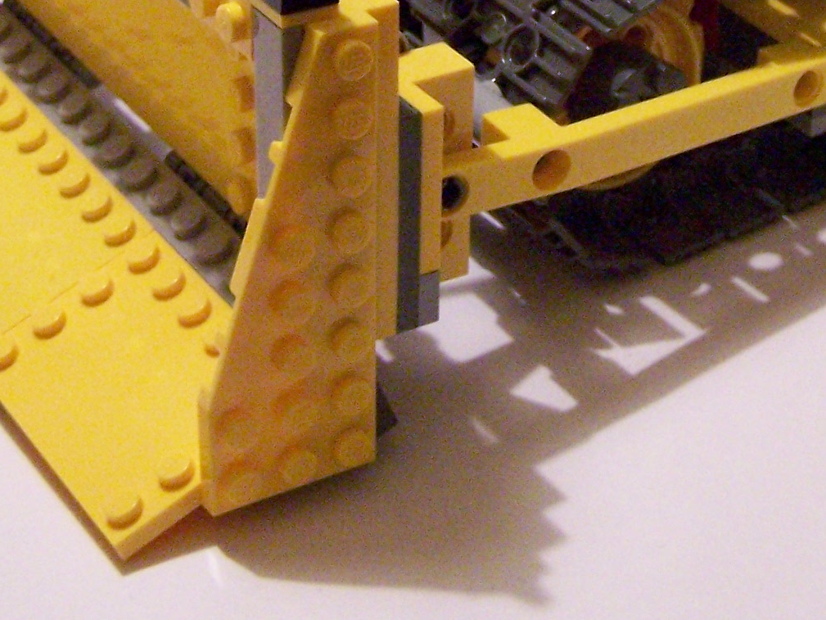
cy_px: -153
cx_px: 644
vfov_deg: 14.7
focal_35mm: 97
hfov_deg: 20.0
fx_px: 2315
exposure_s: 1/15
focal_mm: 6.3
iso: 400
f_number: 2.8
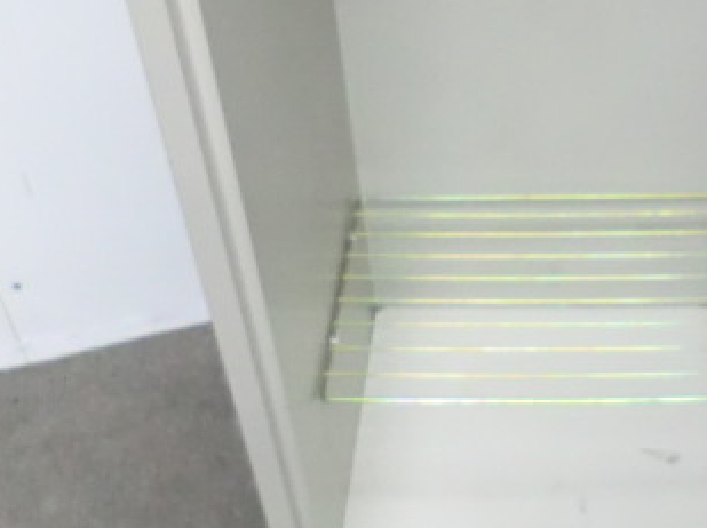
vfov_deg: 26.0
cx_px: 551
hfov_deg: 33.5
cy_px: 265
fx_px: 1142
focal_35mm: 56
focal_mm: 4.9
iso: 800
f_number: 3.2
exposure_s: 1/50
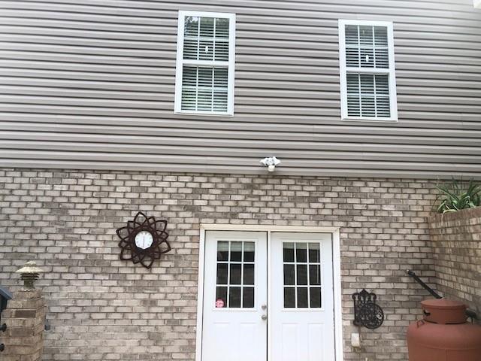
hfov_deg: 63.4
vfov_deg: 49.7
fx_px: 389
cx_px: 240
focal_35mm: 28
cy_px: 180
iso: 20
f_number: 1.8
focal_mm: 3.99
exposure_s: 1/471
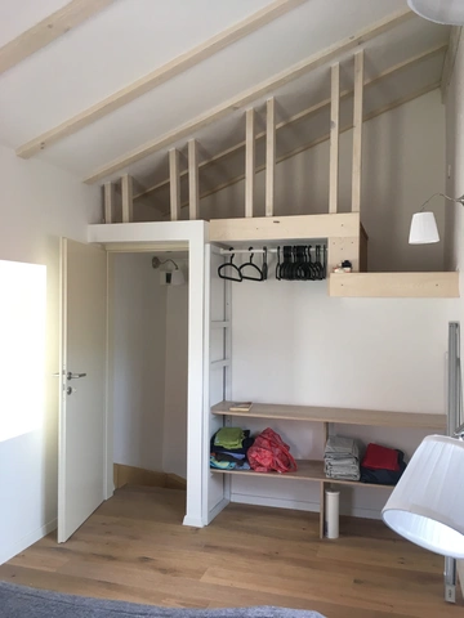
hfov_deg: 48.2
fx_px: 518
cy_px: 309
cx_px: 232
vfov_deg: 61.7
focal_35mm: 29
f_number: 2.2
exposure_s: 1/33
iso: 40
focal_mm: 4.15
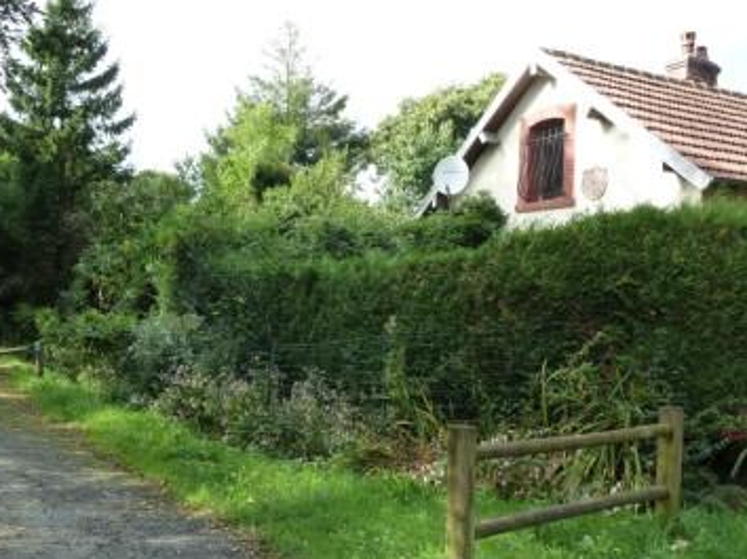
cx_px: 279
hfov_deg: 48.5
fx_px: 819
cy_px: 314
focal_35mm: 38
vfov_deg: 37.6
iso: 125
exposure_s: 1/160
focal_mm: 5
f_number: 4
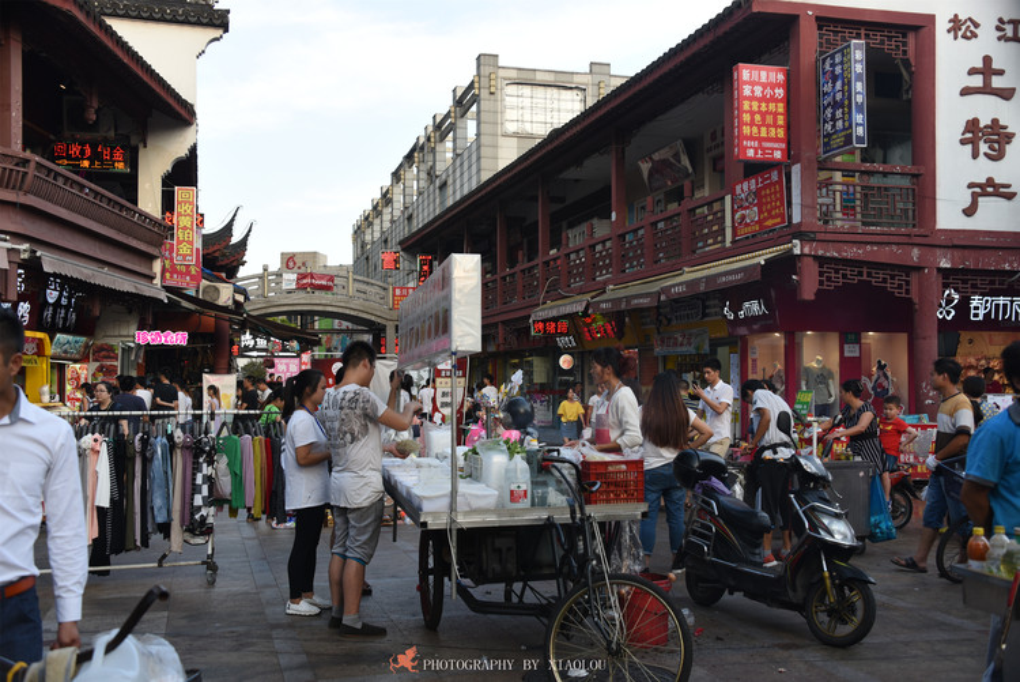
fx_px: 1021
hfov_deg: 53.1
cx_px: 510
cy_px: 341
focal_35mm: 36
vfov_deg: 36.9
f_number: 5.6
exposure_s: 1/125
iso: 400
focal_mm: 36
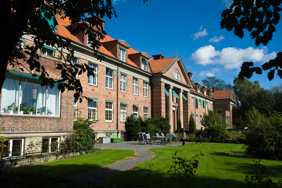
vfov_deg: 37.8
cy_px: 94
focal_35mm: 35
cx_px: 141
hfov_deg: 54.5
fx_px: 274
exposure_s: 1/800
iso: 200
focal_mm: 35
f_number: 9
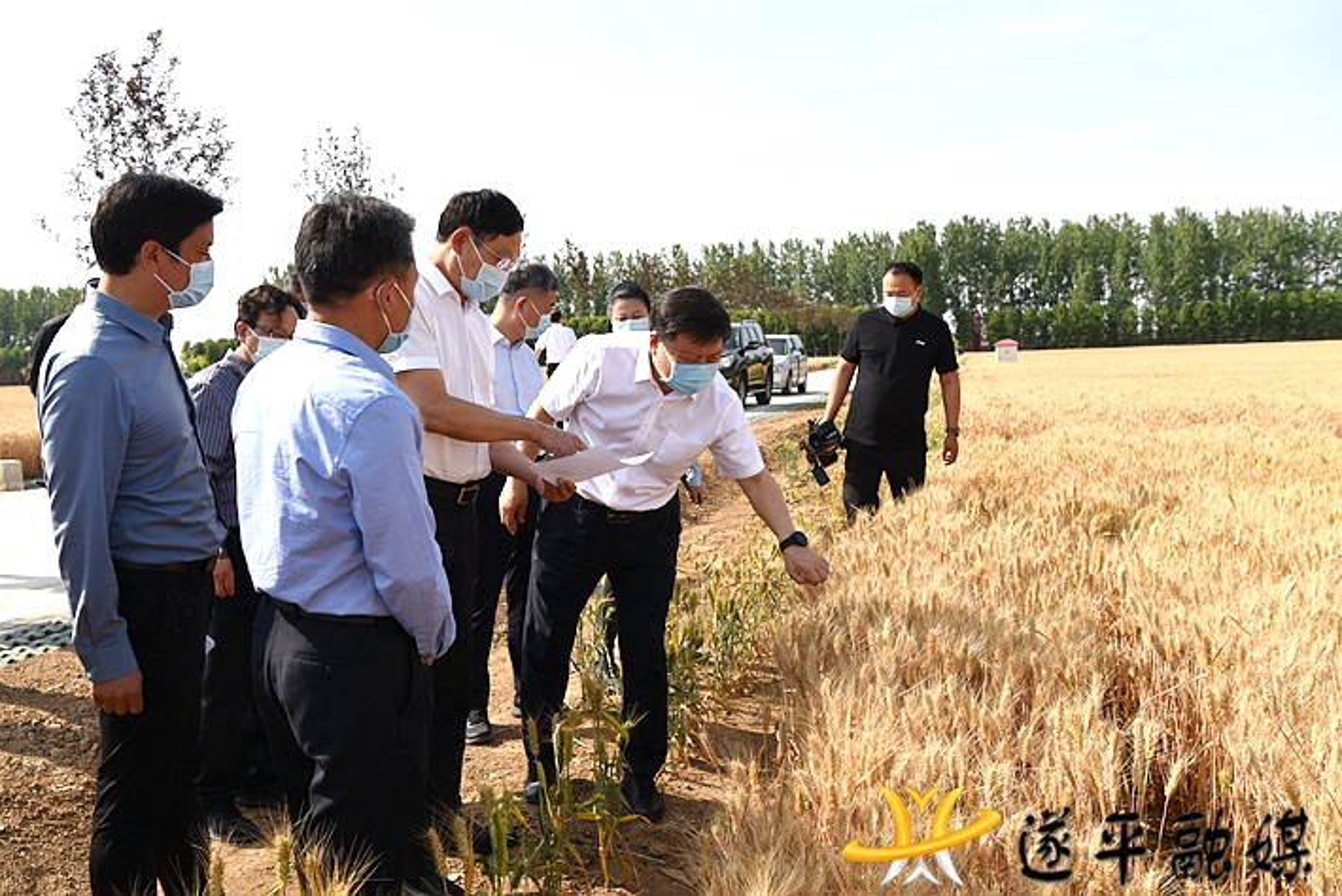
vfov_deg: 43.6
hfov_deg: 61.9
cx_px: 671
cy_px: 448
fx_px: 1119
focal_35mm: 30
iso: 80
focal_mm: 30
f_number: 7.1
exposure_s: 1/500
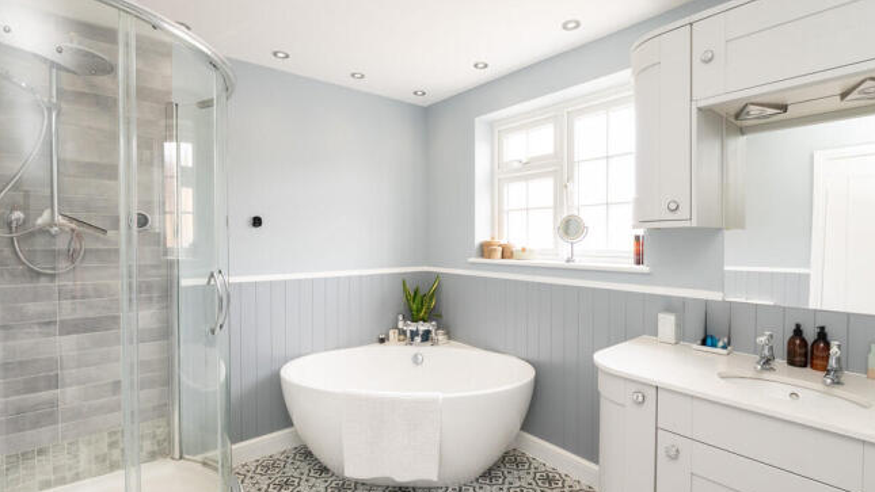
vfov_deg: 62.4
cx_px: 442
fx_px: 407
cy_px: 251
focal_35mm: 18
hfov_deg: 94.2
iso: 1250
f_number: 7.1
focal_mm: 16.5
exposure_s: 1/25
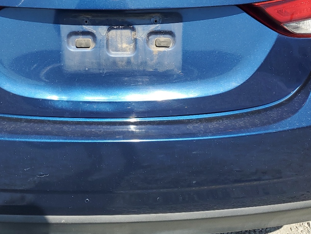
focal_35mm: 51
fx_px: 458
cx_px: 112
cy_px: 30
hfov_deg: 37.2
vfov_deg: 27.7
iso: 50
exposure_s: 1/2500
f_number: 1.5
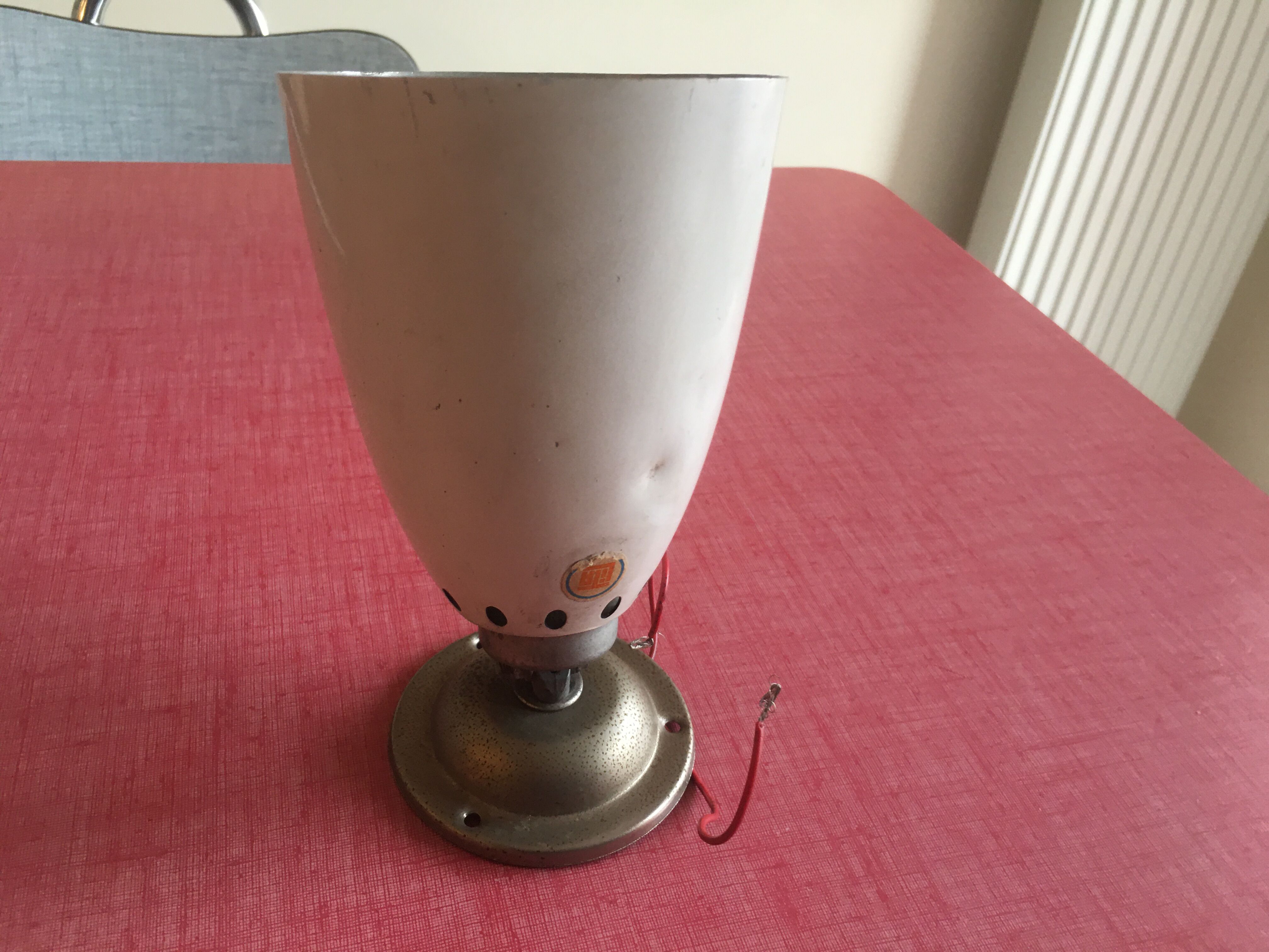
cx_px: 634
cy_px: 476
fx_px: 1063
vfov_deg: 48.2
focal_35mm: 29
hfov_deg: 61.7
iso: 40
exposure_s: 1/17
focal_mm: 4.15
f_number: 2.2
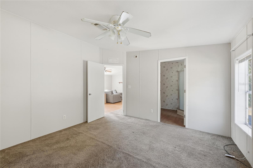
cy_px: 84
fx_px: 98
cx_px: 126
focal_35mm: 14
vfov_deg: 81.2
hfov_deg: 104.3
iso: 400
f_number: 8
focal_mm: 14
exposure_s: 1/320
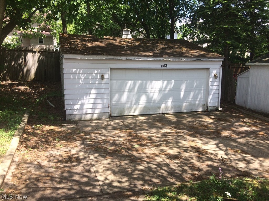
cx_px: 134
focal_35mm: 29
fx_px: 225
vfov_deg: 48.2
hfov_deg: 61.7
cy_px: 100
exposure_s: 1/540
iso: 32
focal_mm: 4.15
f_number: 2.2
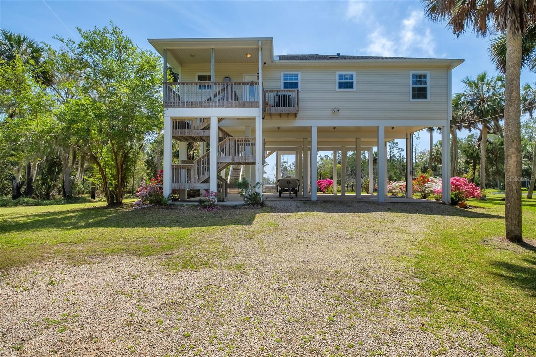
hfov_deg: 90.0
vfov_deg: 67.4
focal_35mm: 18
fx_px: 268
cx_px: 268
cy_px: 178
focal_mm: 12
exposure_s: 1/600
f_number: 8
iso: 400
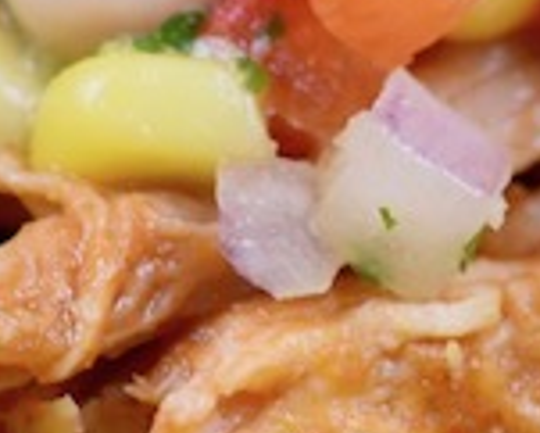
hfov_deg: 1.9
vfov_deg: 1.5
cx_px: 590
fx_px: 16043
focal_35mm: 1003
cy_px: 81
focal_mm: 105
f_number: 4.5
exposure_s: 1/80
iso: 400
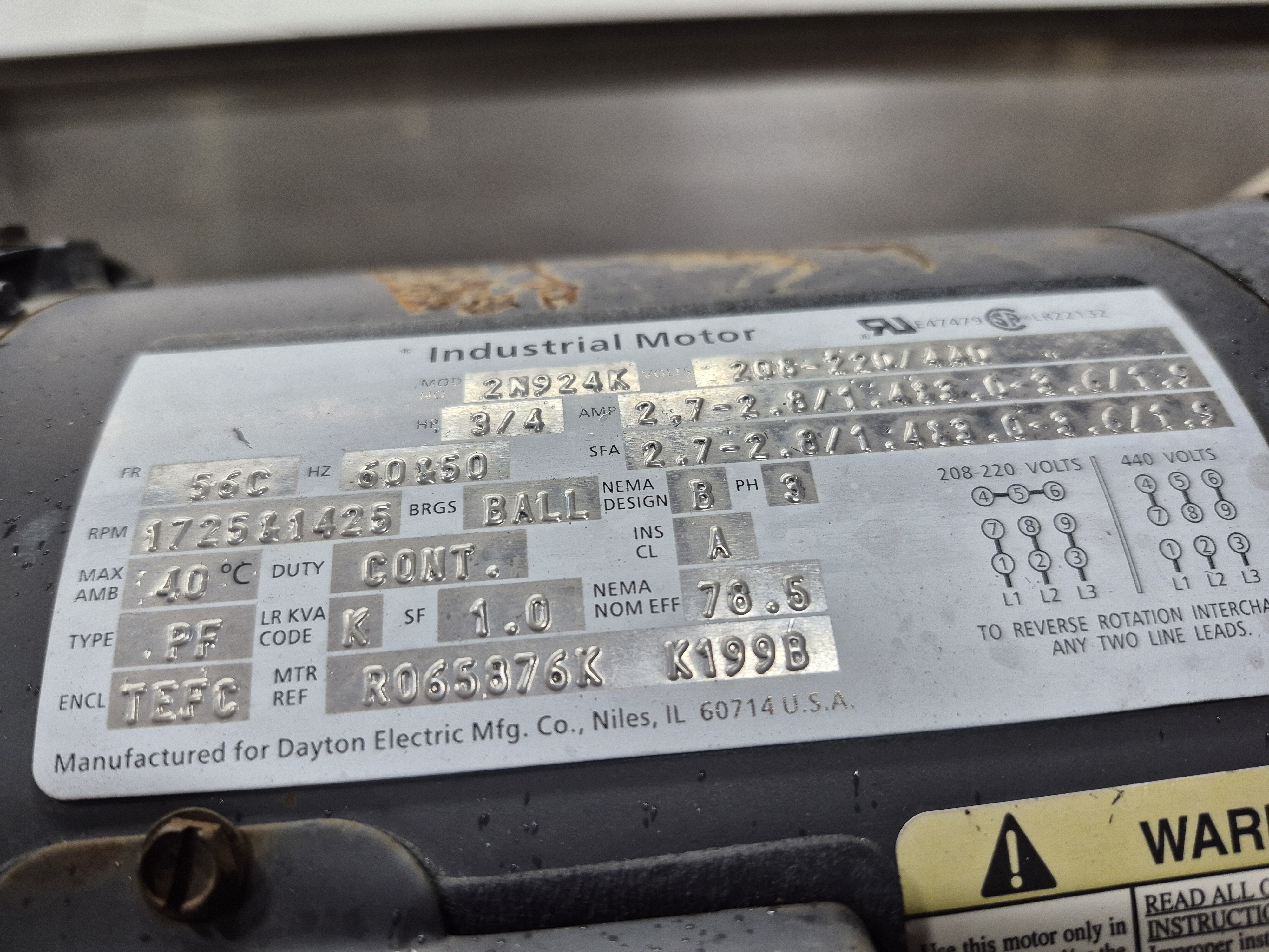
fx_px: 843
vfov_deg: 58.9
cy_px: 476
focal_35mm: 23
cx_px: 634
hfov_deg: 73.9
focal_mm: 5.4
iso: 200
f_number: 1.8
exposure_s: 1/120
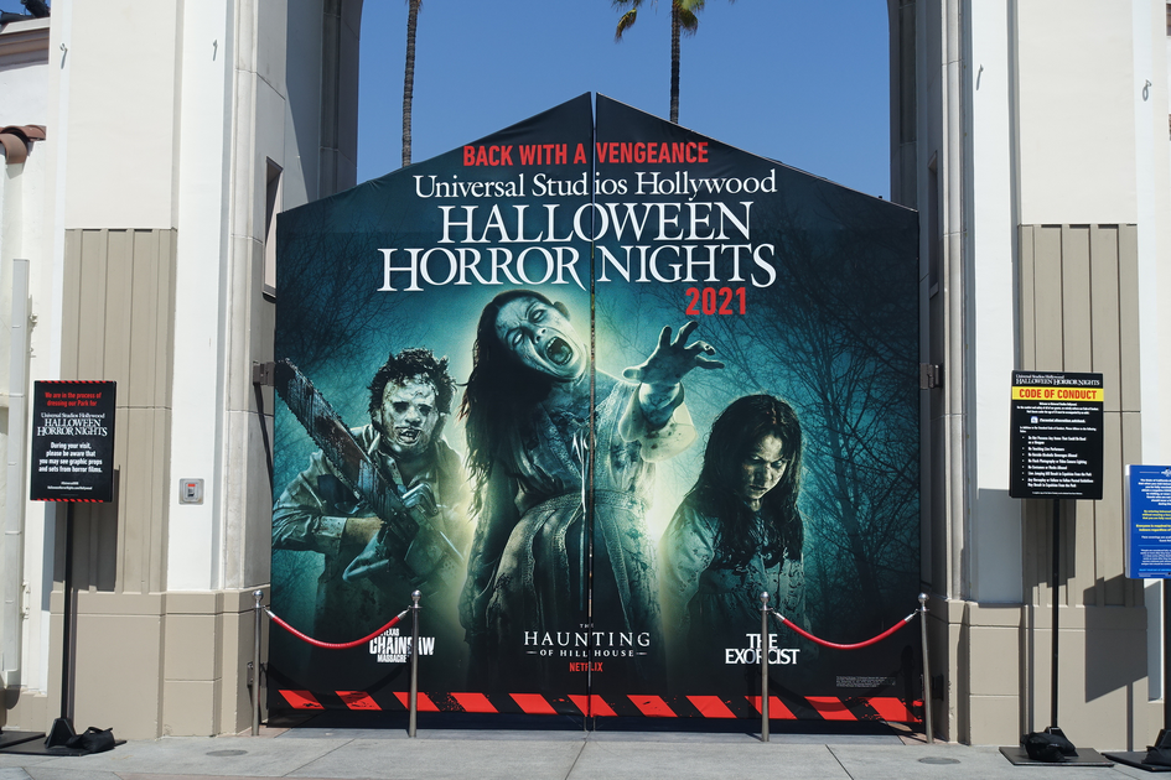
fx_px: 1594
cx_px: 586
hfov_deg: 40.3
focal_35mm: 49
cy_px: 390
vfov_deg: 27.5
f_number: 4
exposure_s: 1/200
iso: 125
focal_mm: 17.9
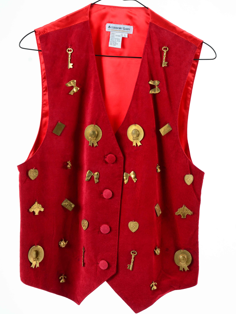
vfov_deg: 18.2
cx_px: 118
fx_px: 982
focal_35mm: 108
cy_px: 152
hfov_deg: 13.7
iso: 200
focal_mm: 66
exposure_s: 1/160
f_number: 9
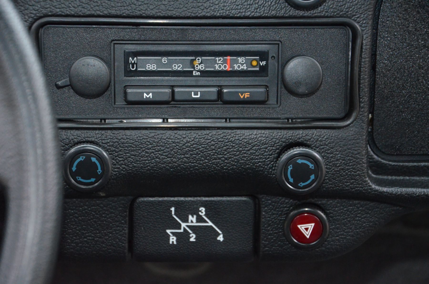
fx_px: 1338
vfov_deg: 12.1
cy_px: 142
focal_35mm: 112
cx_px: 214
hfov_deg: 18.2
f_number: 5.3
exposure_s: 1/60
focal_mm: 75
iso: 3200
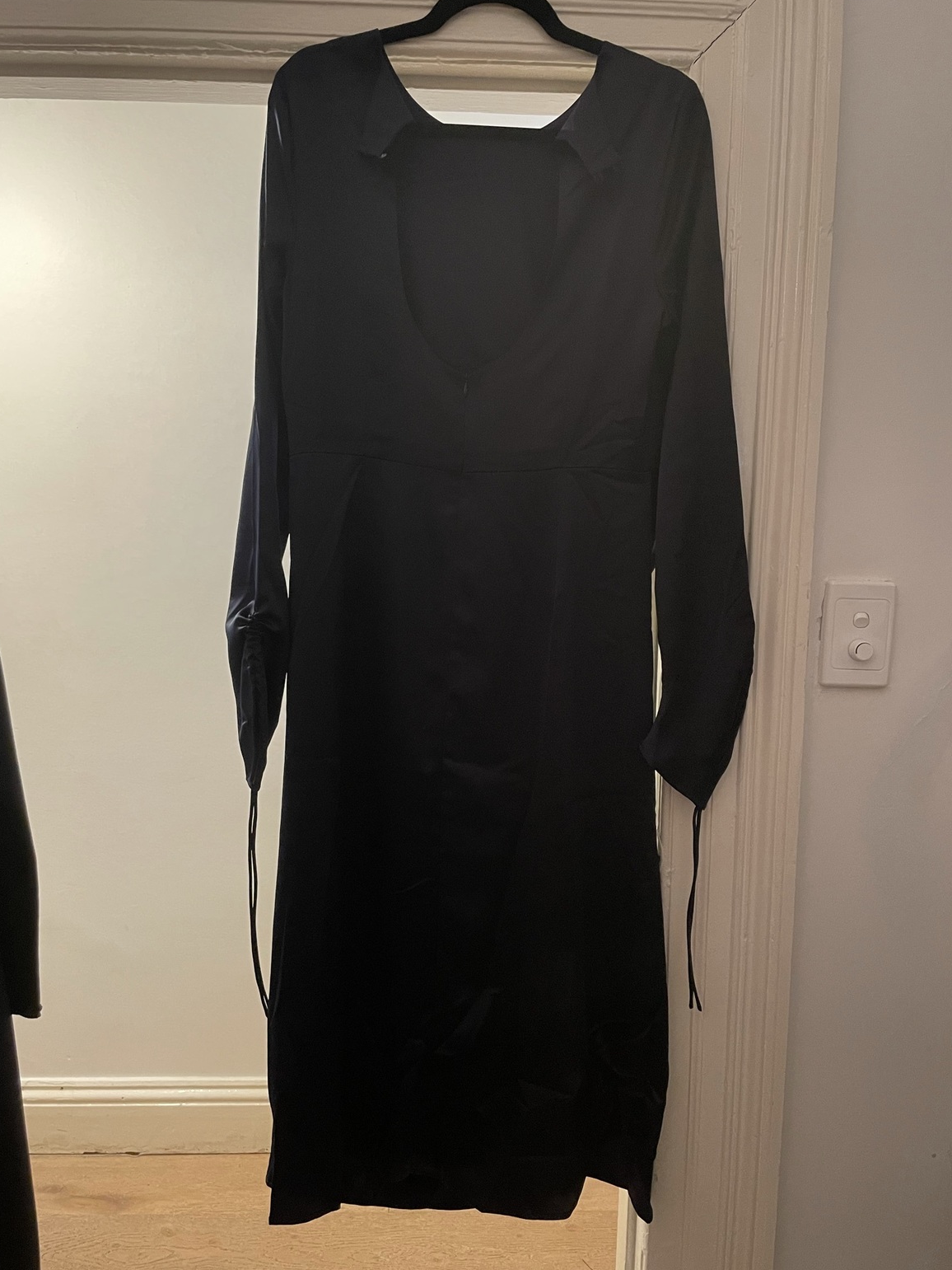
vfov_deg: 65.3
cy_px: 650
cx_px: 472
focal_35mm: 27
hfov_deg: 51.4
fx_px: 990
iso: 400
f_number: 1.6
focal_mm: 4.2
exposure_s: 1/33
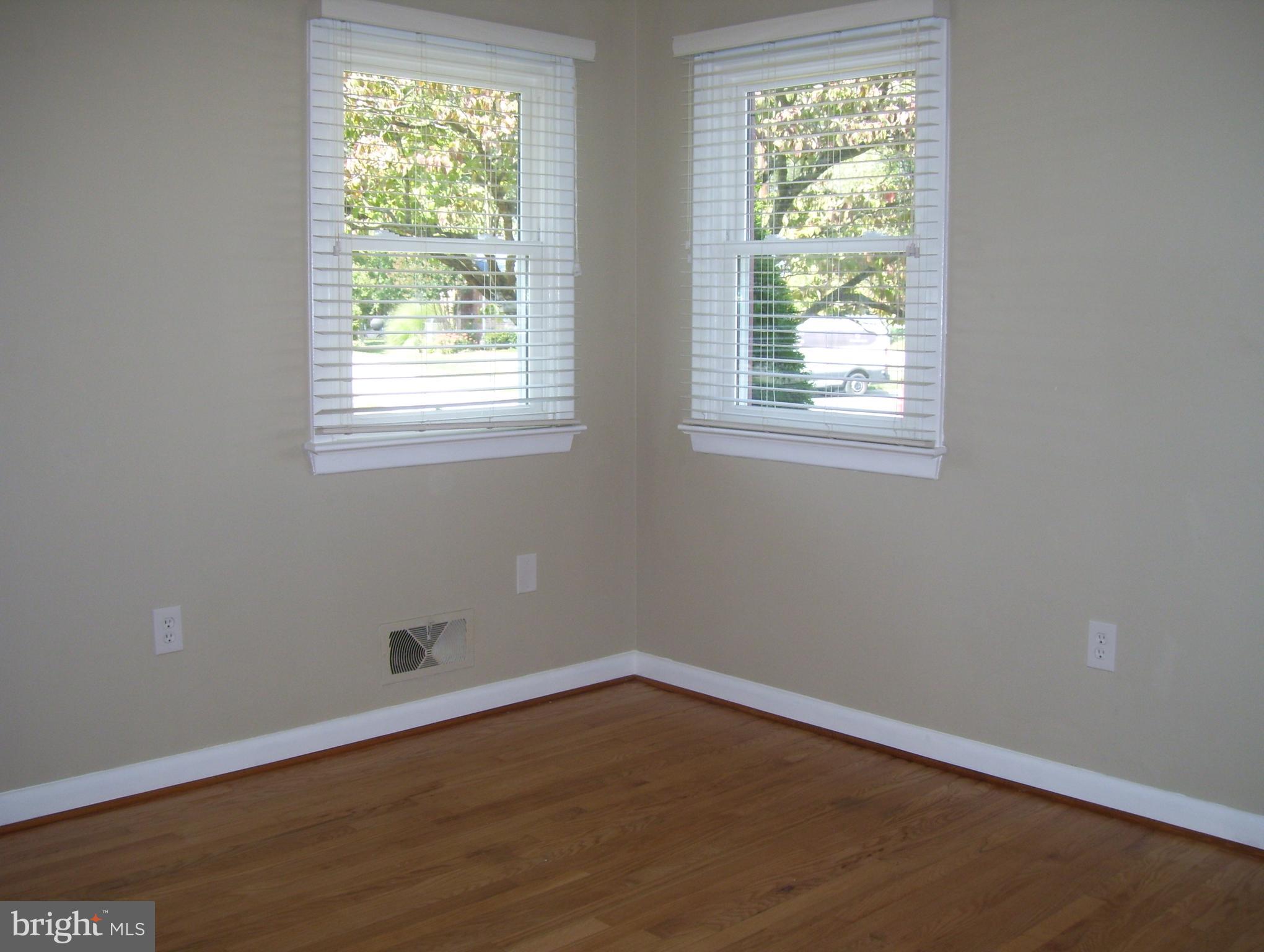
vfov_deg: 39.7
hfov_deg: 51.3
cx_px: 632
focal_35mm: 36
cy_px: 476
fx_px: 1316
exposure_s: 1/60
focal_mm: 6
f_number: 2.7
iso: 80
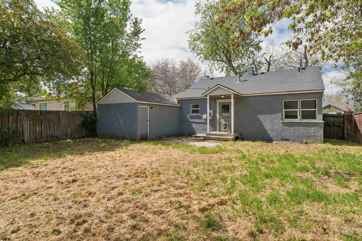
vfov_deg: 63.7
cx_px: 181
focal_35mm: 19
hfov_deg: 86.0
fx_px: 194
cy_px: 120
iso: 400
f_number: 13
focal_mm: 19.3
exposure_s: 1/250
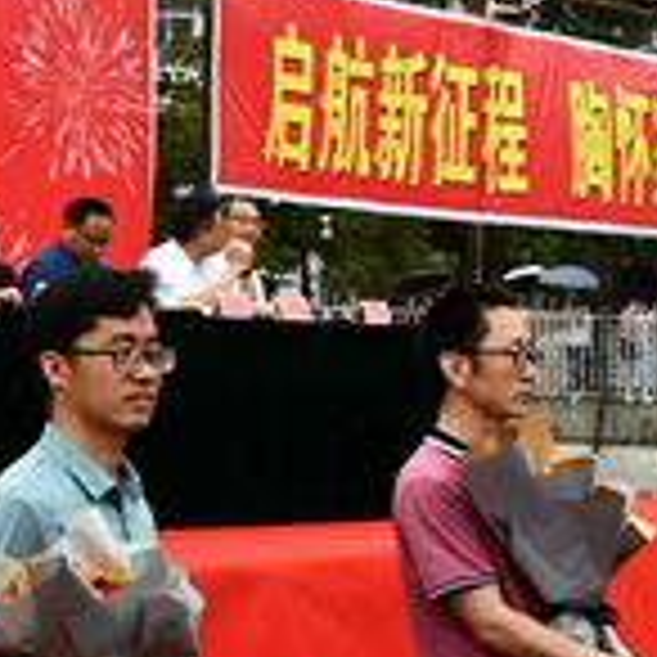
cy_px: 272
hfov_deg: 10.4
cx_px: 184
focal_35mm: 168
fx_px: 3607
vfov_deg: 10.4
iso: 280
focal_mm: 24
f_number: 5.6
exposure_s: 1/250
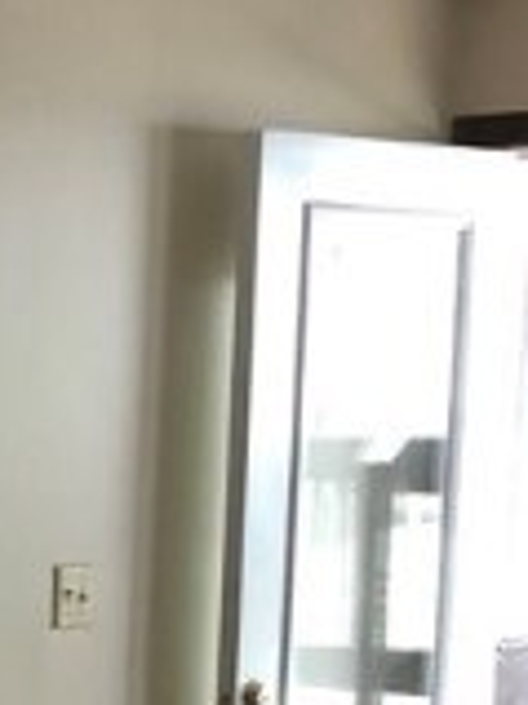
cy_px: 1095
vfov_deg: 13.7
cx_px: -324
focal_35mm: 135
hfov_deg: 10.5
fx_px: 2749
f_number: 1.8
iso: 100
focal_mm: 3.99
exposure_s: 1/5
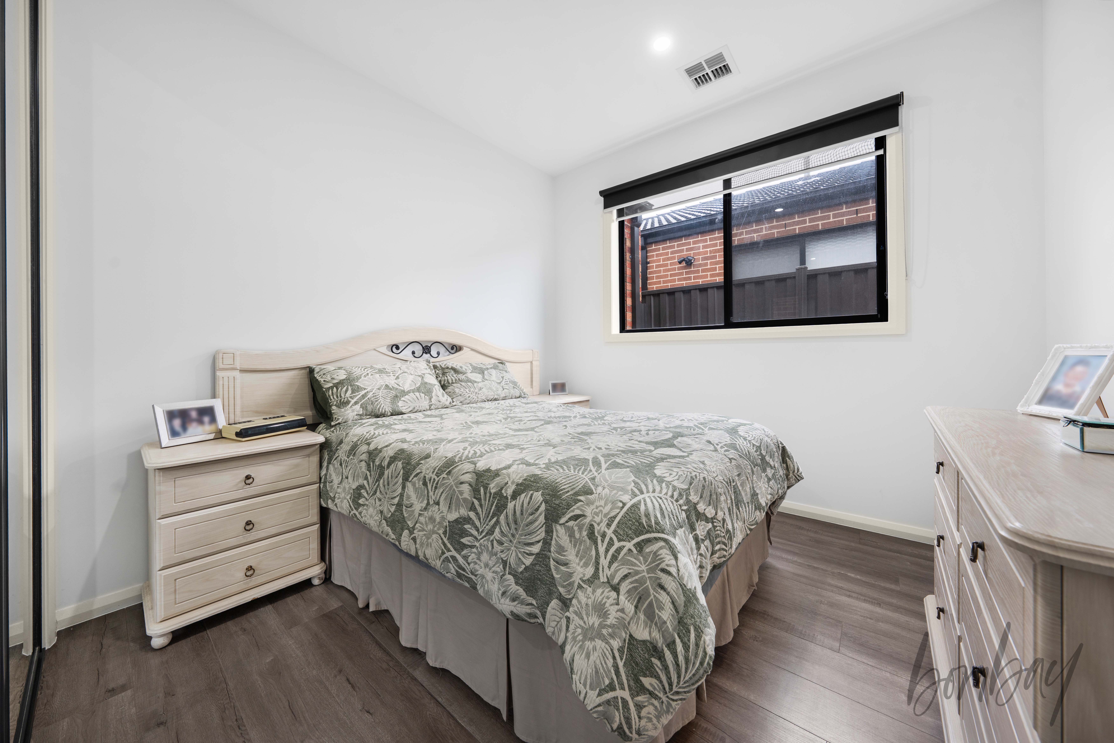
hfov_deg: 112.6
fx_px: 371
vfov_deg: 90.0
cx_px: 557
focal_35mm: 12
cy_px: 372
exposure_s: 1/10
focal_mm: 12
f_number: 8
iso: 160
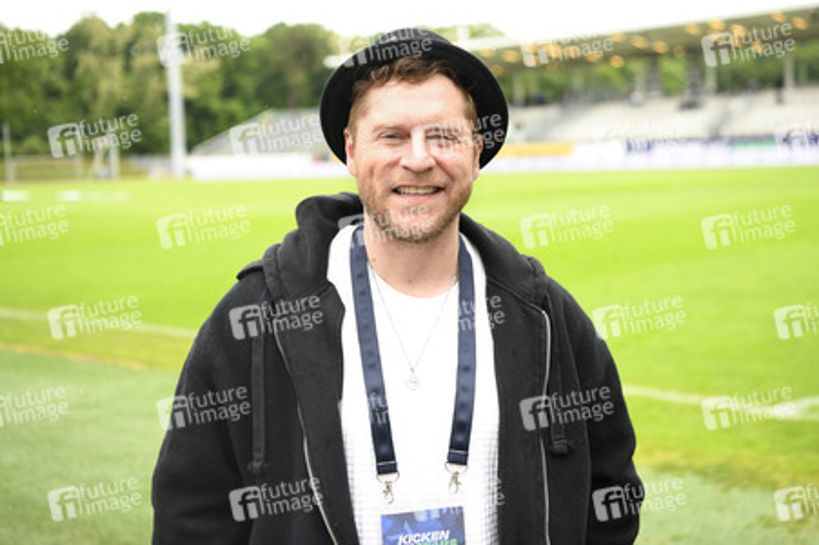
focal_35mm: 48
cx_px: 410
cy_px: 272
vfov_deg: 28.0
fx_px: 1091
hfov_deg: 41.1
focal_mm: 48
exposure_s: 1/1600
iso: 800
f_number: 3.2
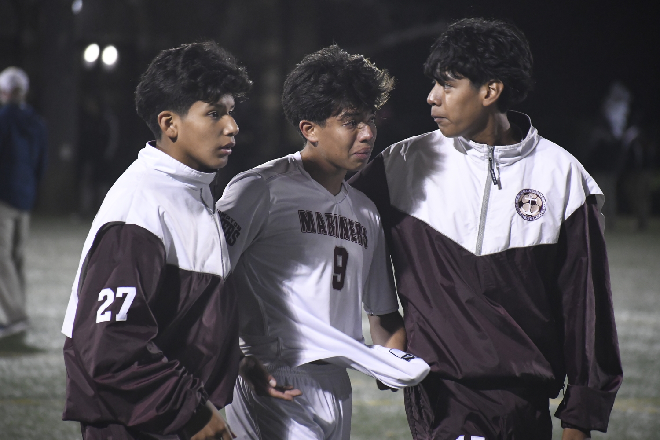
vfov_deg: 4.6
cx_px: 330
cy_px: 220
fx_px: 5500
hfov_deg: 6.9
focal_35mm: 300
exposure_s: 1/200
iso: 5000
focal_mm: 200
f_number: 5.3
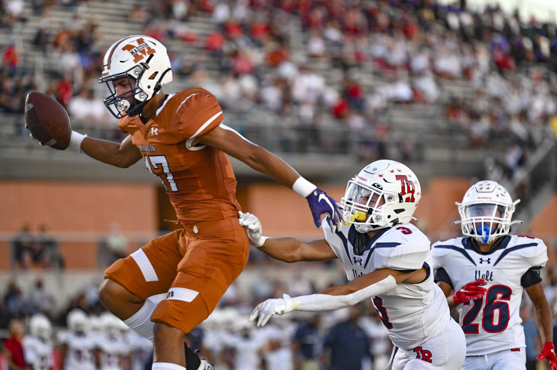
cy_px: 185
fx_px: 3092
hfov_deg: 10.3
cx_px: 278
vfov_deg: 6.9
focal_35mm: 200
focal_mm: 200
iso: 1800
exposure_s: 1/1250
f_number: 2.8
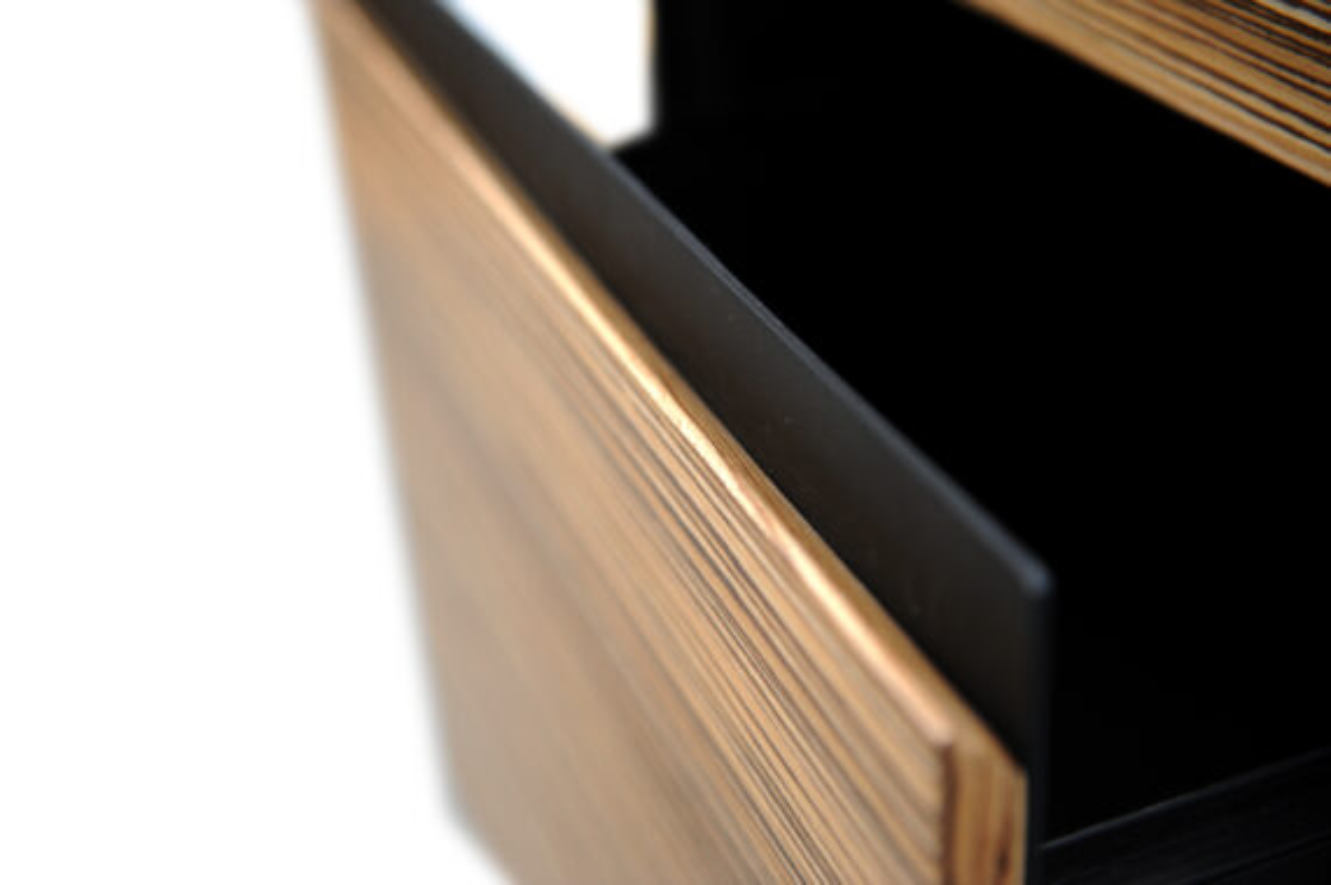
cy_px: 442
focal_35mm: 52
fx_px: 1921
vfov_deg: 25.9
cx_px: 666
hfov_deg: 38.2
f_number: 2.8
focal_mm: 52
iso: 800
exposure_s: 1/100
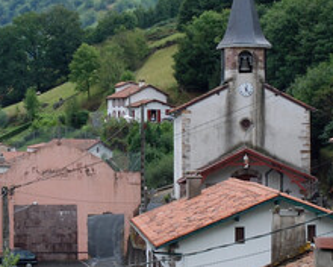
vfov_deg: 12.3
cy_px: 124
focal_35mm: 126
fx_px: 1237
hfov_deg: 15.3
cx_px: 129
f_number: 6.3
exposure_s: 1/160
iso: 100
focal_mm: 27
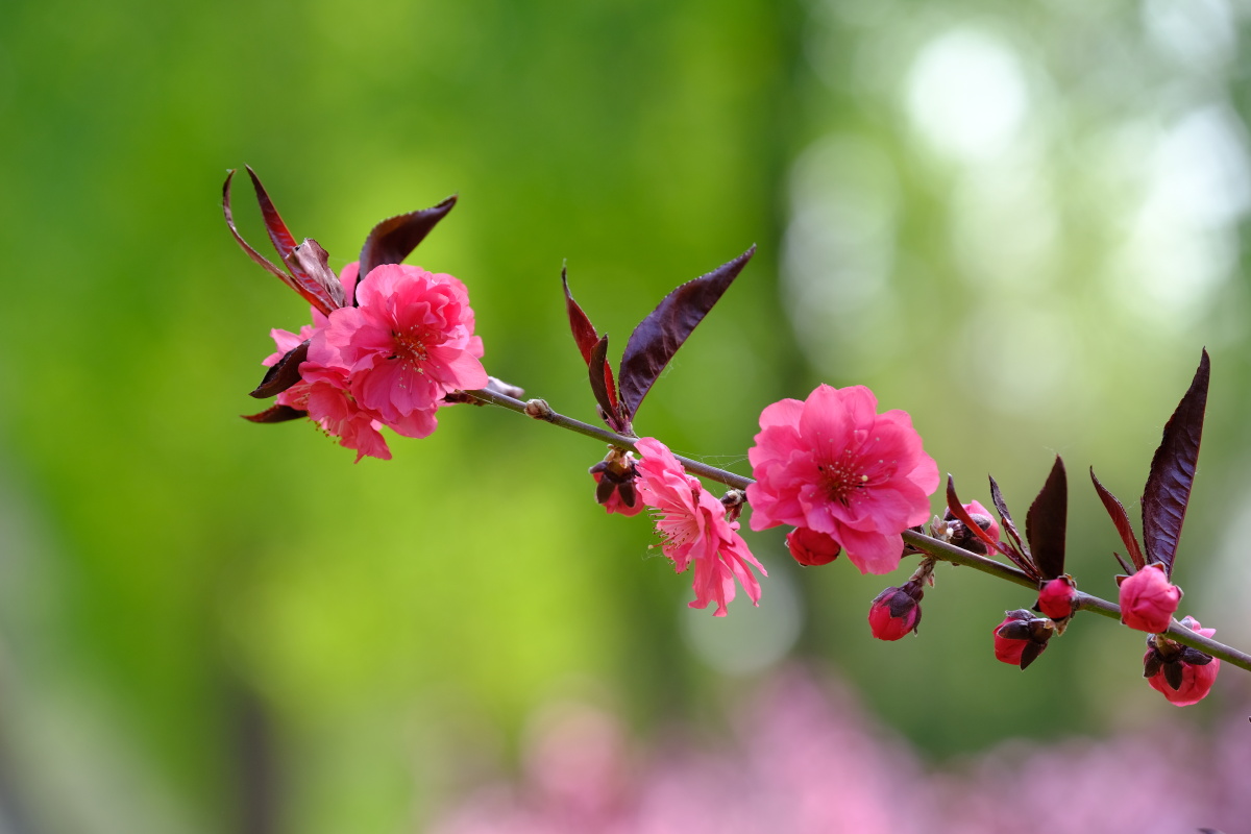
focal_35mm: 173
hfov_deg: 11.9
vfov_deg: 7.9
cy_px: 417
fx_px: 6011
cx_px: 626
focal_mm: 115
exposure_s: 1/210
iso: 200
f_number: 4.5
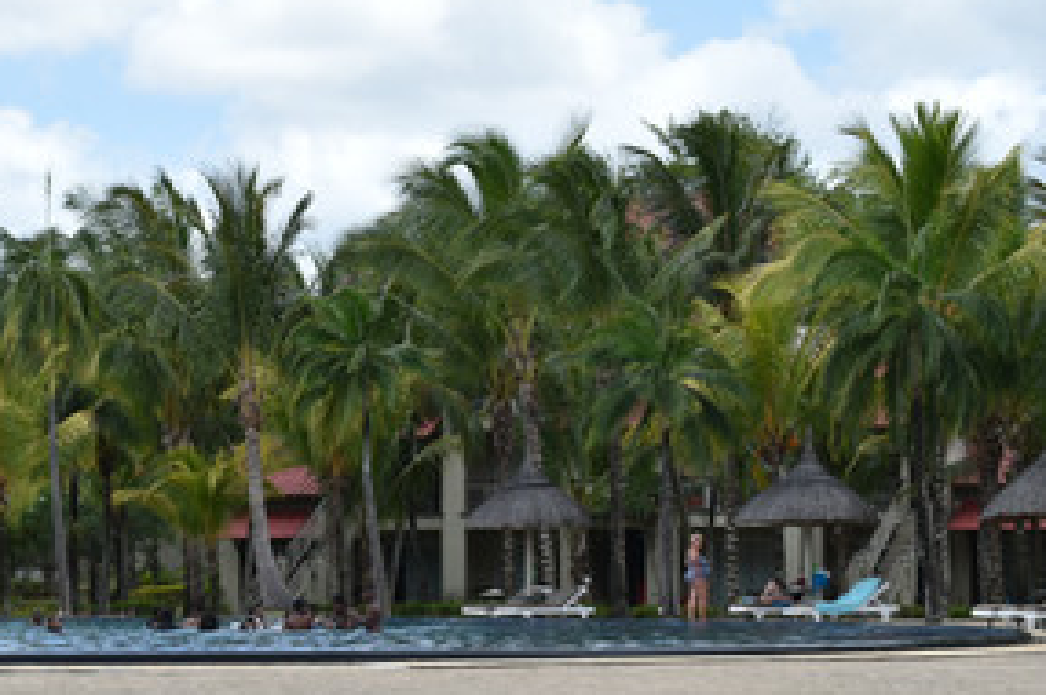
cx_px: 194
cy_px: 587
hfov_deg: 16.2
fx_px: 3657
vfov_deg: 10.8
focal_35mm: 126
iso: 200
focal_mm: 48
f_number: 9
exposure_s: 1/320
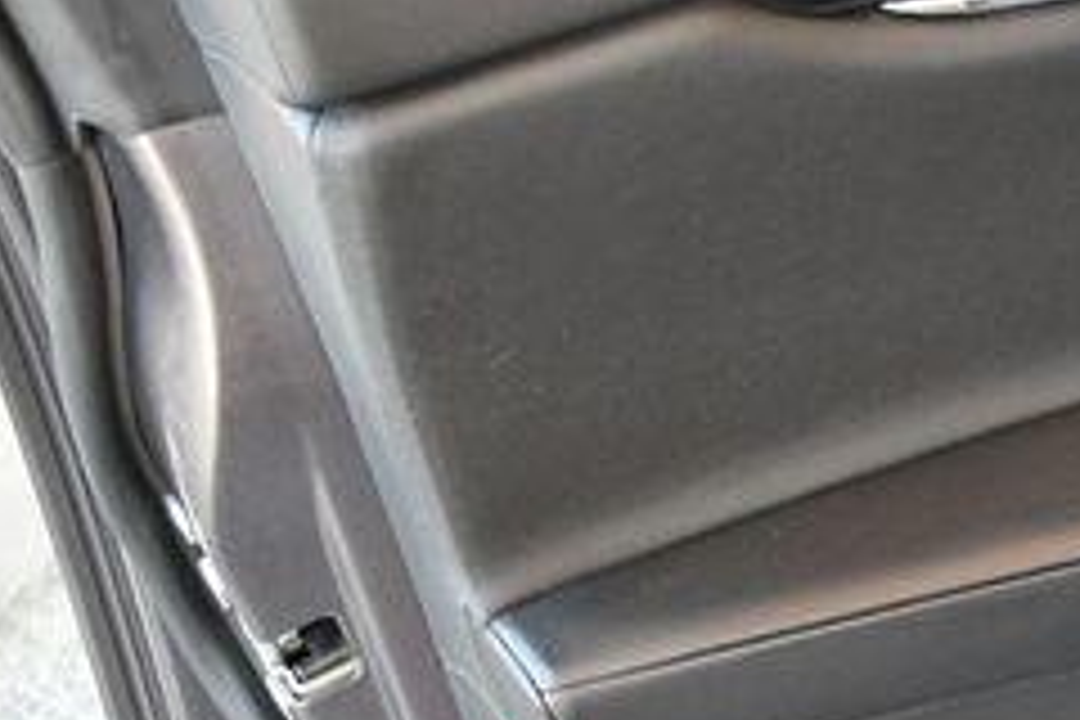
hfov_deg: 20.3
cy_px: 378
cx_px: 1174
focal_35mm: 96
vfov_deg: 14.3
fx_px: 2880
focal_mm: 18
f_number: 3.5
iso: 800
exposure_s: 1/160
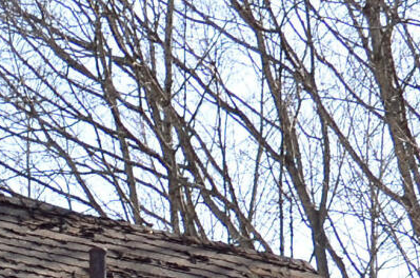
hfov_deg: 9.9
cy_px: 878
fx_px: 2363
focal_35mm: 203
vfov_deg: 6.1
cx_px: -197
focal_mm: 18
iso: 160
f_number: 5
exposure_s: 1/250
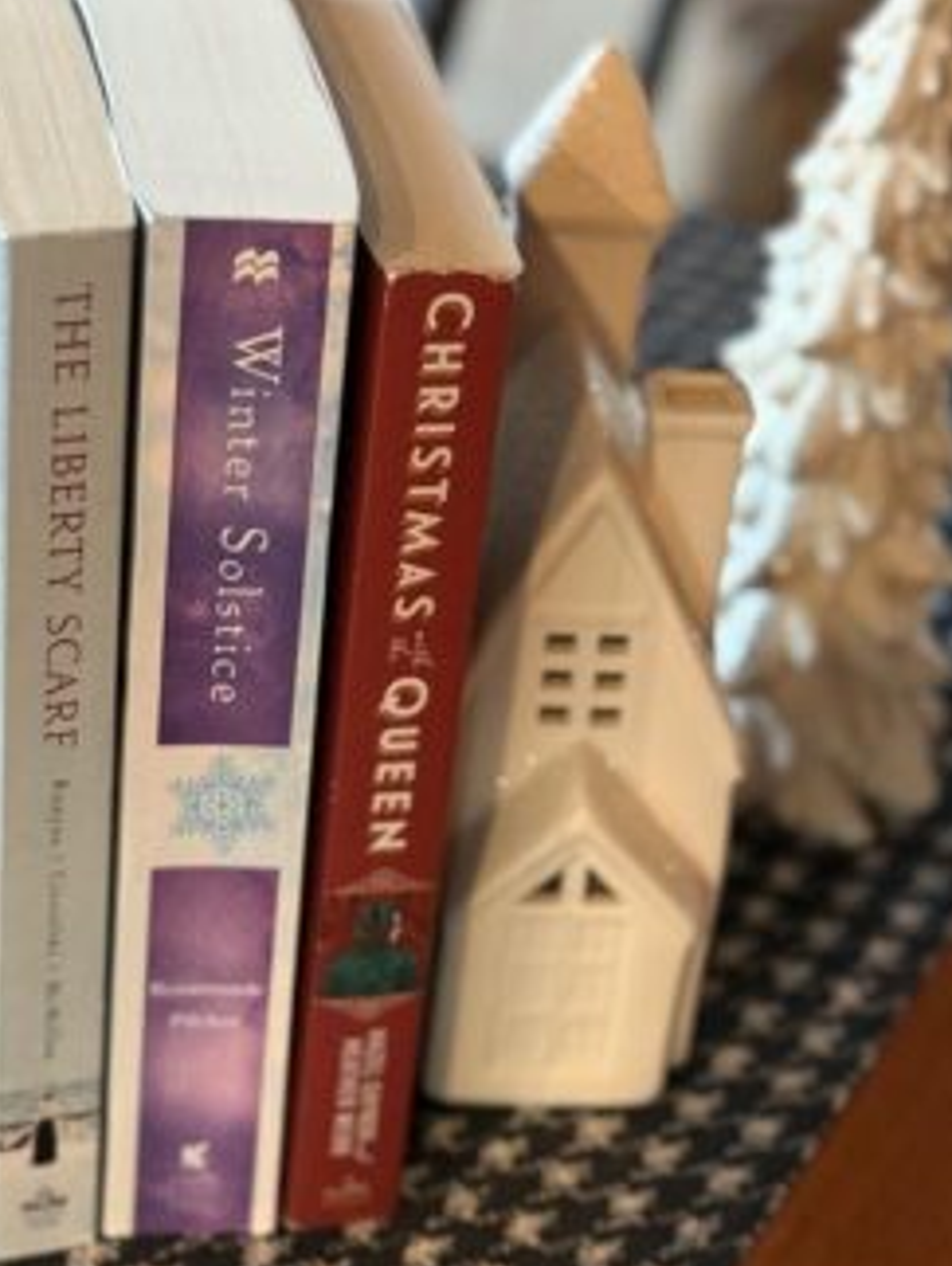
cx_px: 215
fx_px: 2964
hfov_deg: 18.1
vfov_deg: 24.1
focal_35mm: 81
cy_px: 684
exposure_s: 1/40
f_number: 1.78
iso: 250
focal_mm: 6.76
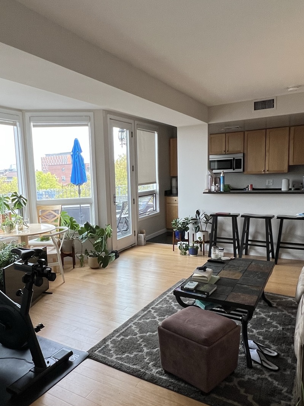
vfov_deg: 69.3
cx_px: 110
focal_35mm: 25
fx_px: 293
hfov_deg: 54.1
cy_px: 213
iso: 80
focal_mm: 1.57
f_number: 1.8
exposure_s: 1/120
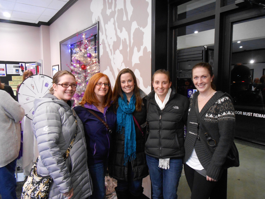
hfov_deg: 67.3
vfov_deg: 53.1
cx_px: 132
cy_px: 100
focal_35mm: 26
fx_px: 199
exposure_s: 1/15
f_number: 3.5
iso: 400
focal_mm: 4.6
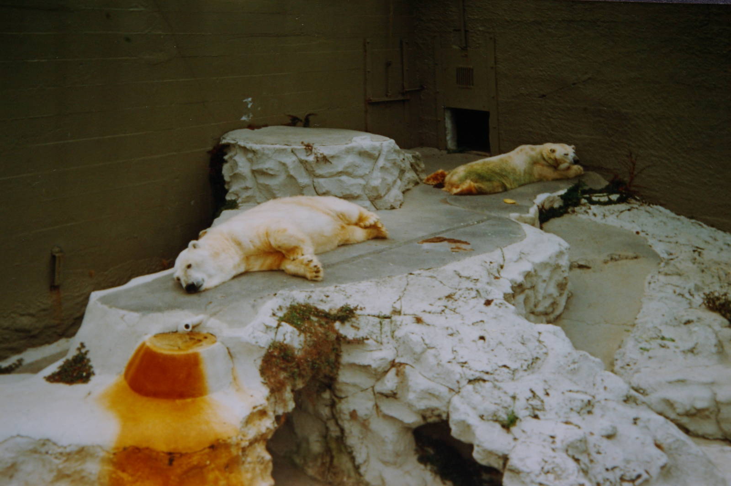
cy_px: 243
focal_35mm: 64
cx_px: 366
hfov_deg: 31.2
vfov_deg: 21.0
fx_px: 1309
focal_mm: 43
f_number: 16
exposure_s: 1/60
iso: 400
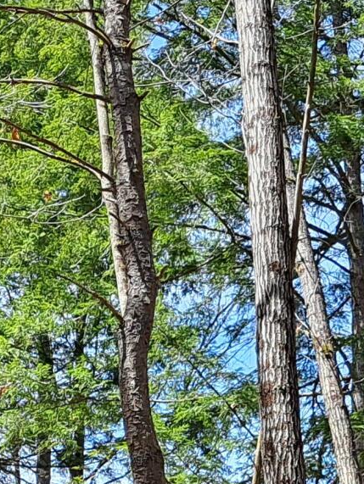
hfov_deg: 11.8
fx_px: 1765
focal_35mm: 126
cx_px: 225
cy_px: 709
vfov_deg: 14.6
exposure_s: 1/576
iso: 50
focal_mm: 5.23
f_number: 1.8
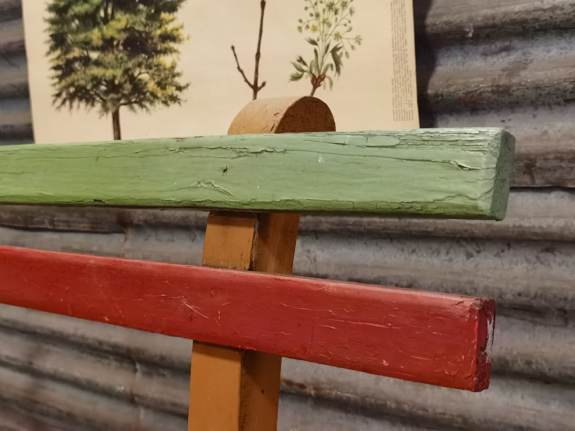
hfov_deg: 37.5
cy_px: 216
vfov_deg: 28.6
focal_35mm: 51
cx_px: 288
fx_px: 847
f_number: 1.9
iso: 1600
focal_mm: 6.71
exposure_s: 1/100
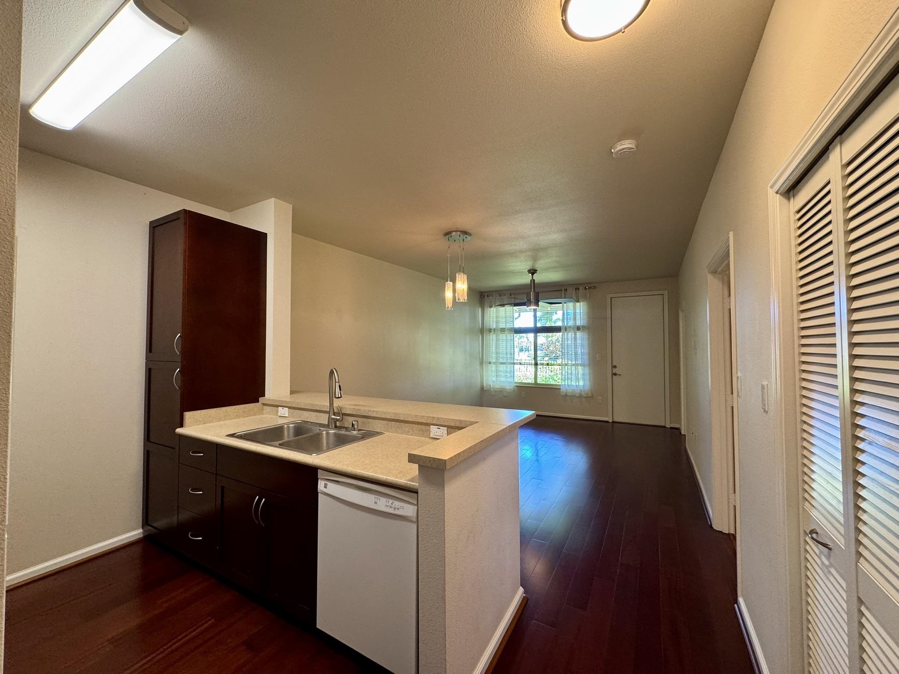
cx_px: 450
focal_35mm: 14
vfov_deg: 85.7
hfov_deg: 102.1
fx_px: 364
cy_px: 337
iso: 160
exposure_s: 1/60
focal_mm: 2.22
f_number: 2.2
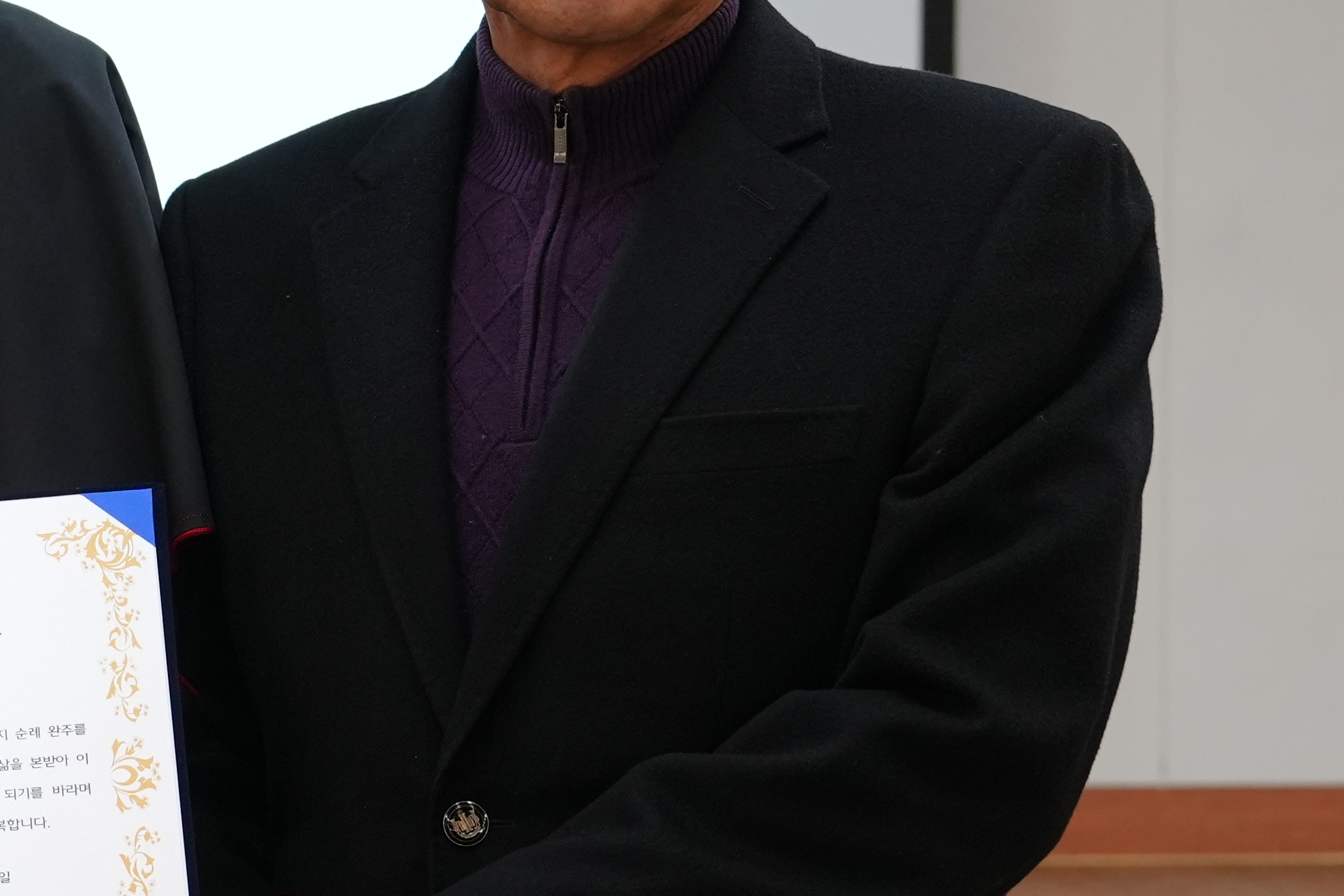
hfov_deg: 15.2
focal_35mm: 129
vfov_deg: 10.6
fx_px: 4816
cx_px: -357
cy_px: 467
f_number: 4
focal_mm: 38
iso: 1250
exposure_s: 1/160
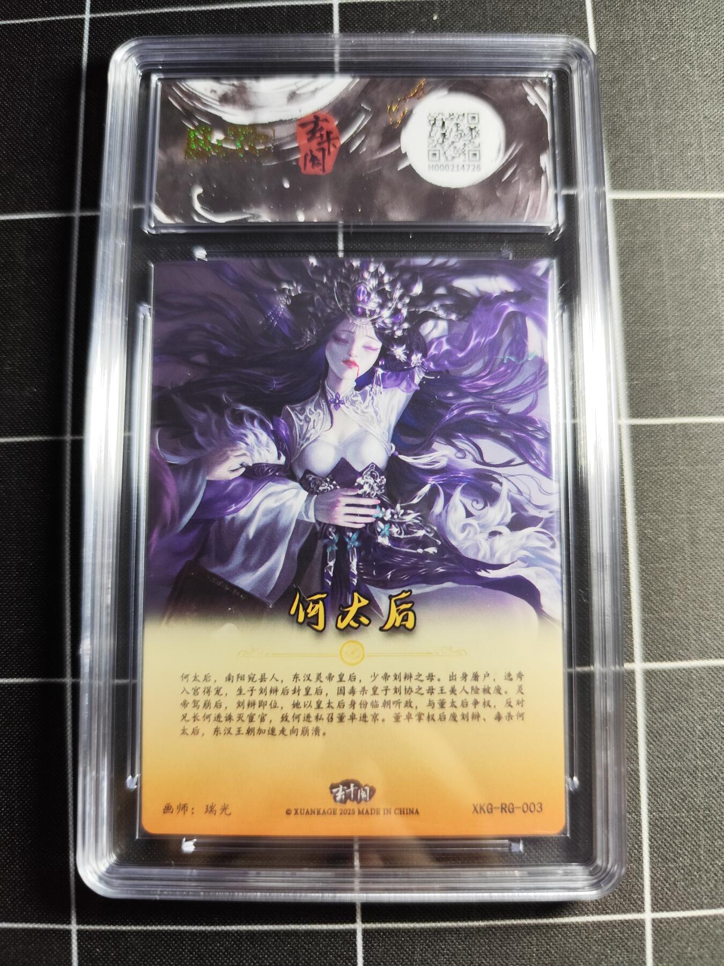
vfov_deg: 73.9
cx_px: 362
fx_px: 641
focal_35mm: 23
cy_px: 483
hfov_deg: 58.9
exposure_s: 1/100
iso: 320
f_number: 1.65
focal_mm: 6.14
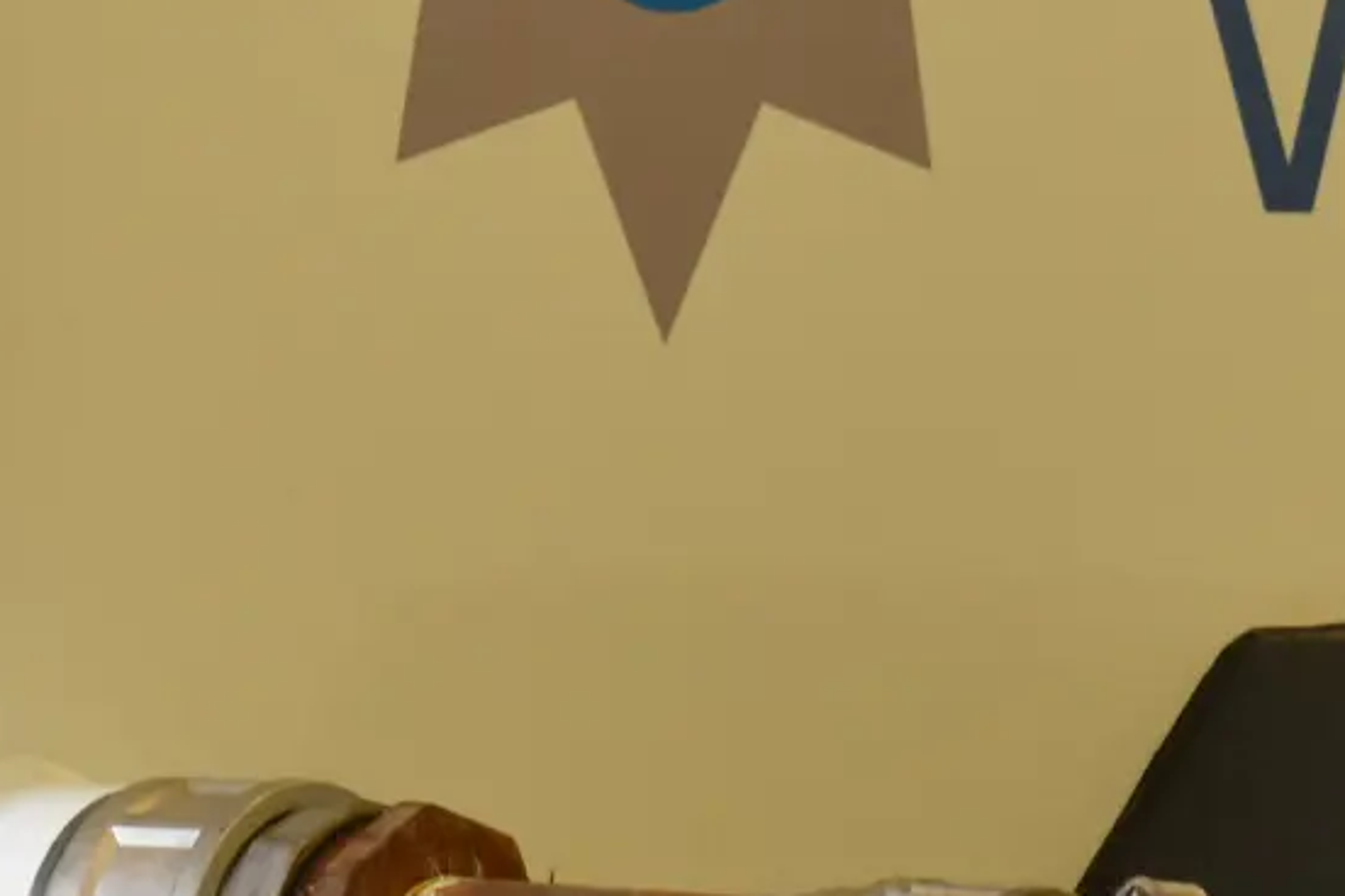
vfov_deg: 4.6
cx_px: 356
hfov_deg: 6.9
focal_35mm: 299
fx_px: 11163
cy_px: 1038
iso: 1400
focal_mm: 55
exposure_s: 1/125
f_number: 5.6
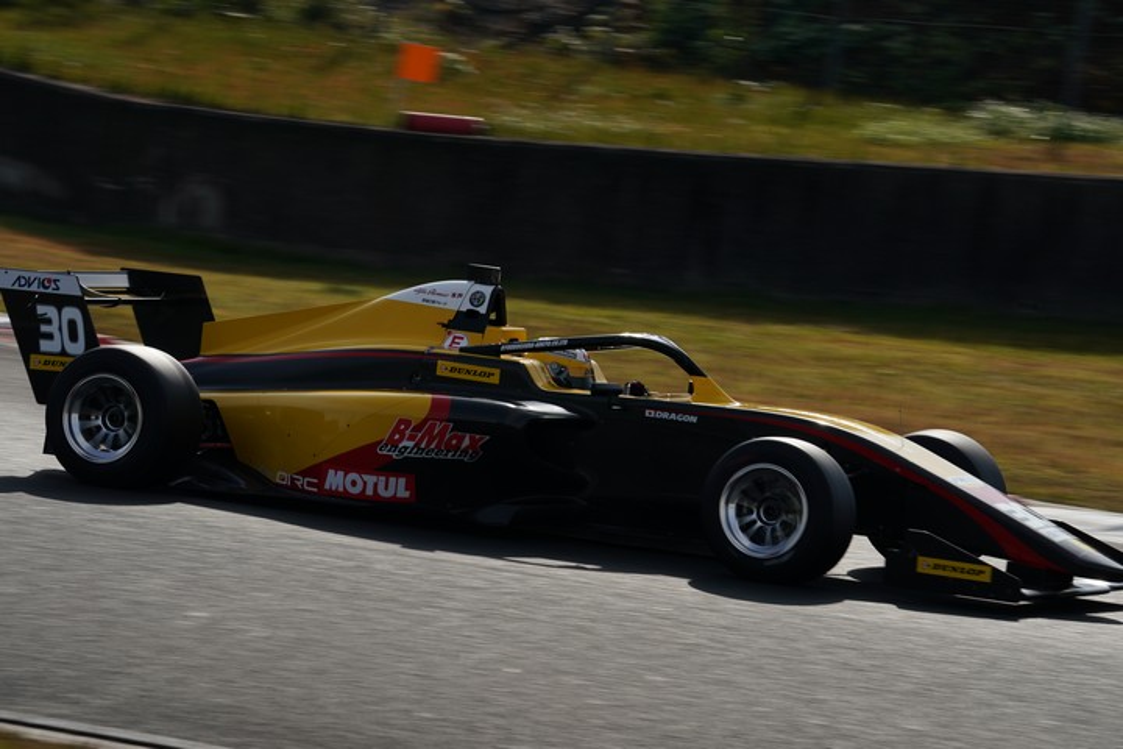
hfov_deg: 10.3
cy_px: 374
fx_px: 6238
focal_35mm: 200
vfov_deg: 6.9
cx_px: 562
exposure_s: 1/320
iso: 200
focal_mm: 200
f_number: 13
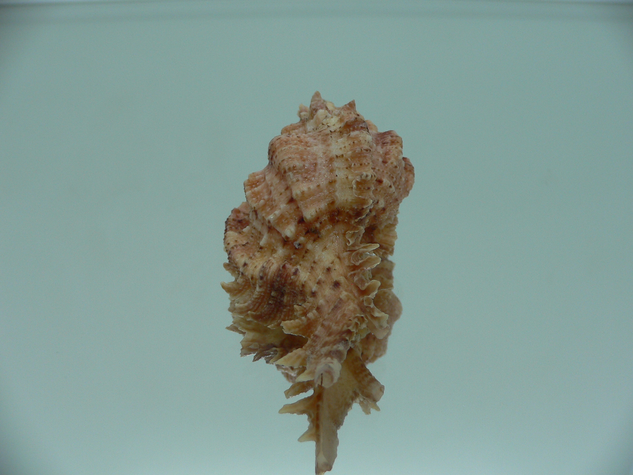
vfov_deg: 40.7
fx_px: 640
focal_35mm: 35
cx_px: 316
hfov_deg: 52.6
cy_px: 238
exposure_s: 1/60
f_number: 2.8
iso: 80
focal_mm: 4.6
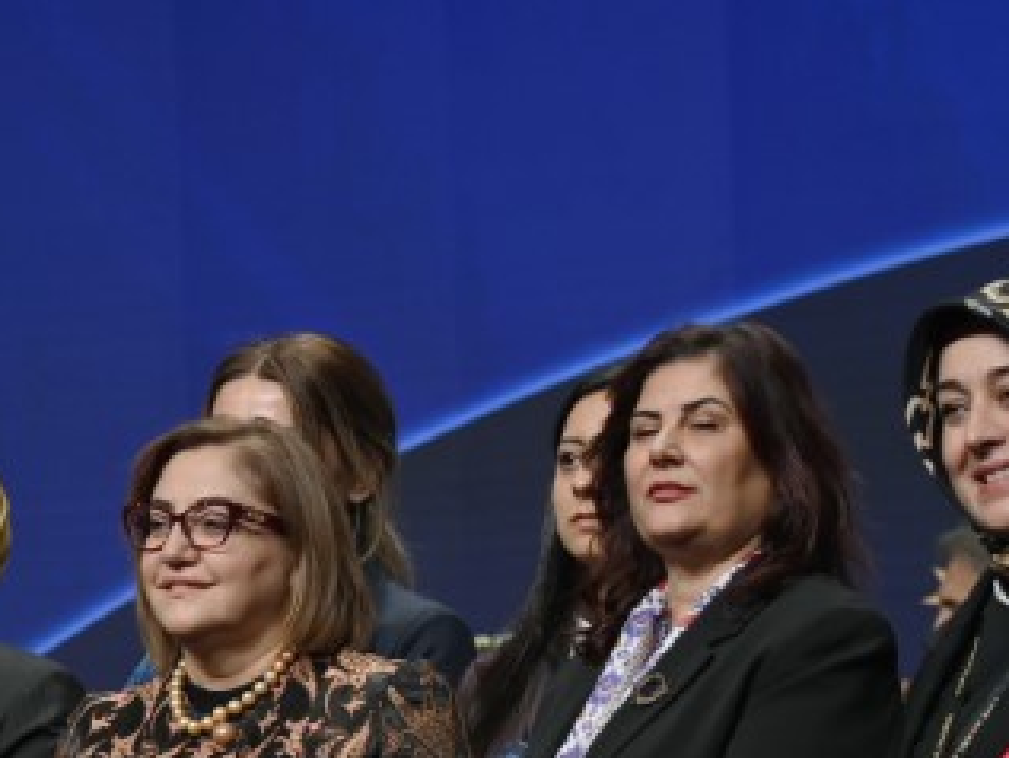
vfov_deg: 6.7
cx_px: -538
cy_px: 696
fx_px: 6444
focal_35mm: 221
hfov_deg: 8.7
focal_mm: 70
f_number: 3.5
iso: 200
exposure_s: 1/100
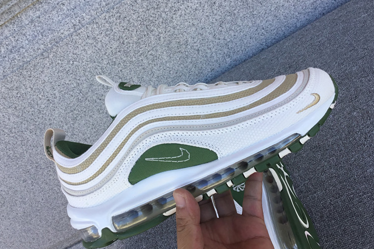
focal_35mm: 39
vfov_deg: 34.2
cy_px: 120
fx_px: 405
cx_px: 185
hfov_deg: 49.6
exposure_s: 1/208
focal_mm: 3.3
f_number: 2.4
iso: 25
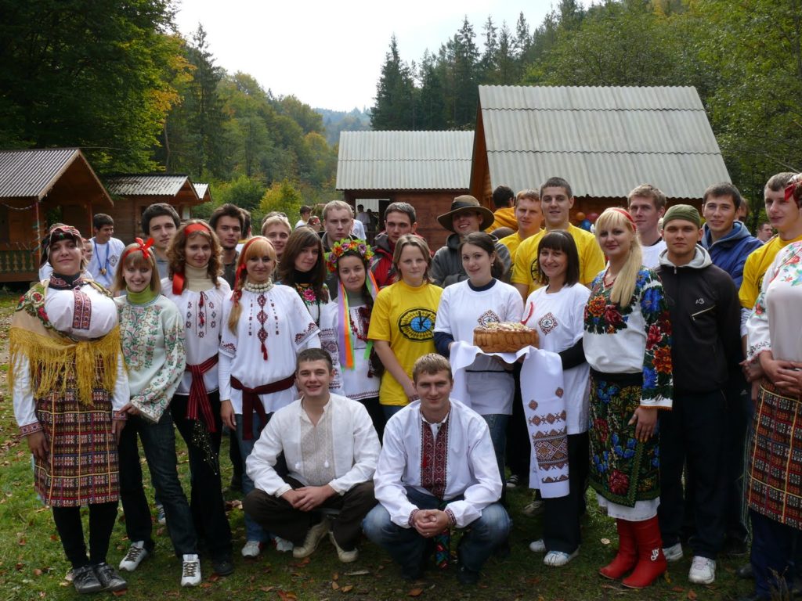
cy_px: 300
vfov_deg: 40.7
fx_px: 811
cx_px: 401
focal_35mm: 35
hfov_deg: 52.6
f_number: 4.5
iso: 100
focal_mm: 7.4
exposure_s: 1/250
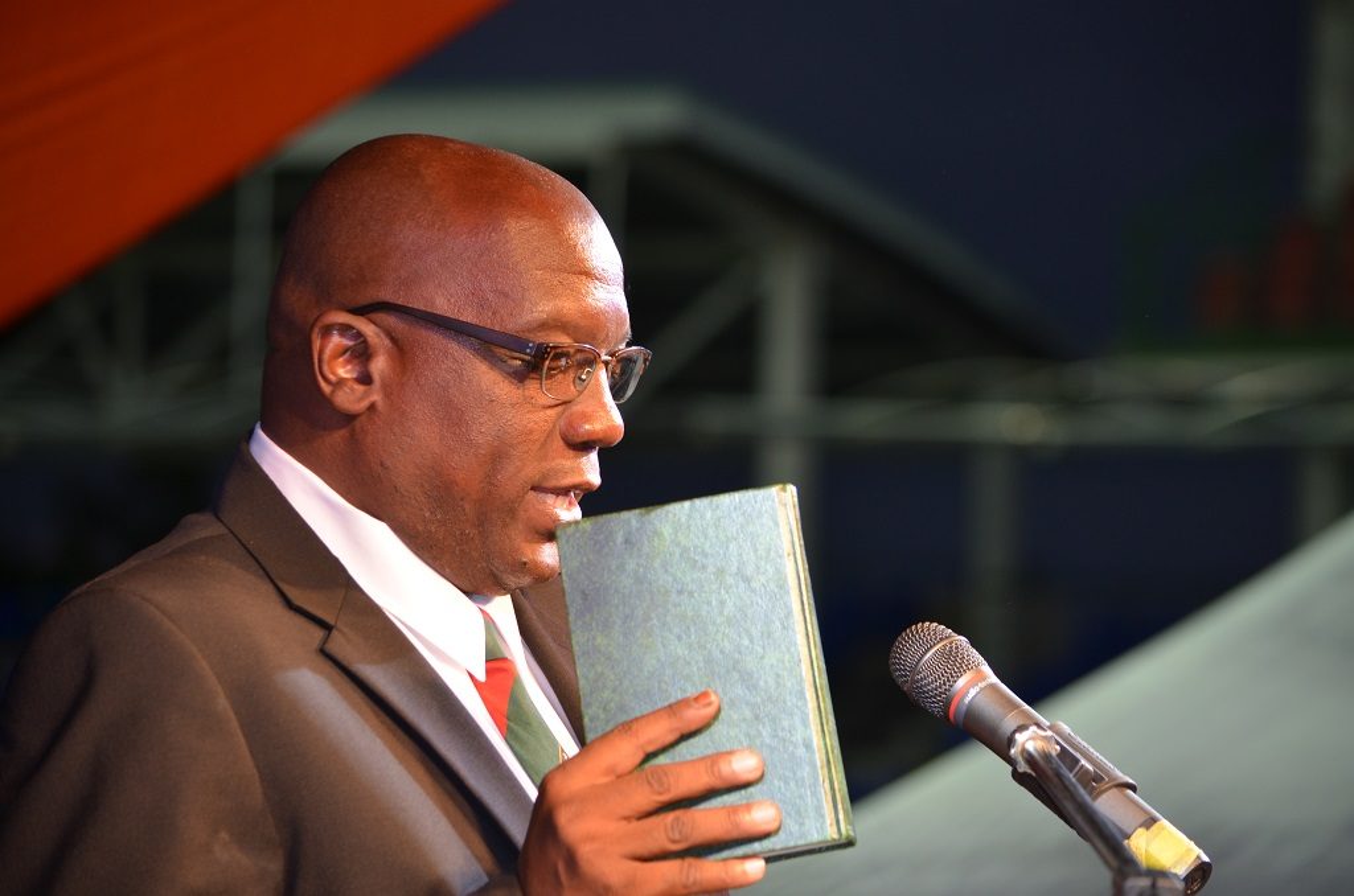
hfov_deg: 10.6
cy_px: 448
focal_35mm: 195
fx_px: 7318
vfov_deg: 7.0
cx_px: 677
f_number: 4.8
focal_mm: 130
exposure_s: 1/125
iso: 280
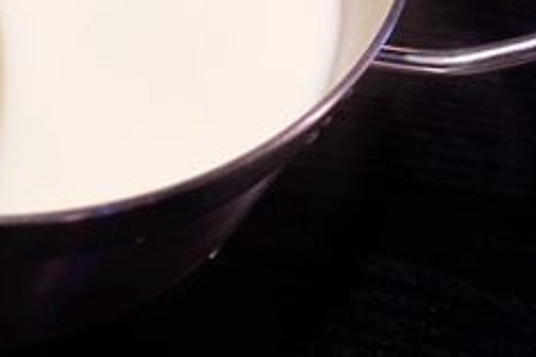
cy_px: -131
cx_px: -111
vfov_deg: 18.8
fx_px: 982
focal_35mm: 66
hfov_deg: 26.9
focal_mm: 8.8
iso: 500
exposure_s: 1/30
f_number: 1.8
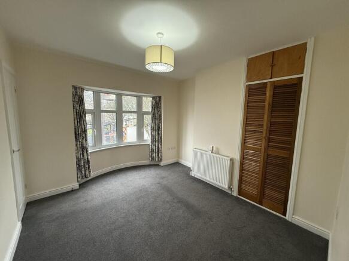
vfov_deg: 85.7
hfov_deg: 102.1
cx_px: 174
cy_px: 130
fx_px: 141
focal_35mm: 14
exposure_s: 1/100
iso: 320
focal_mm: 2.22
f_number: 2.2
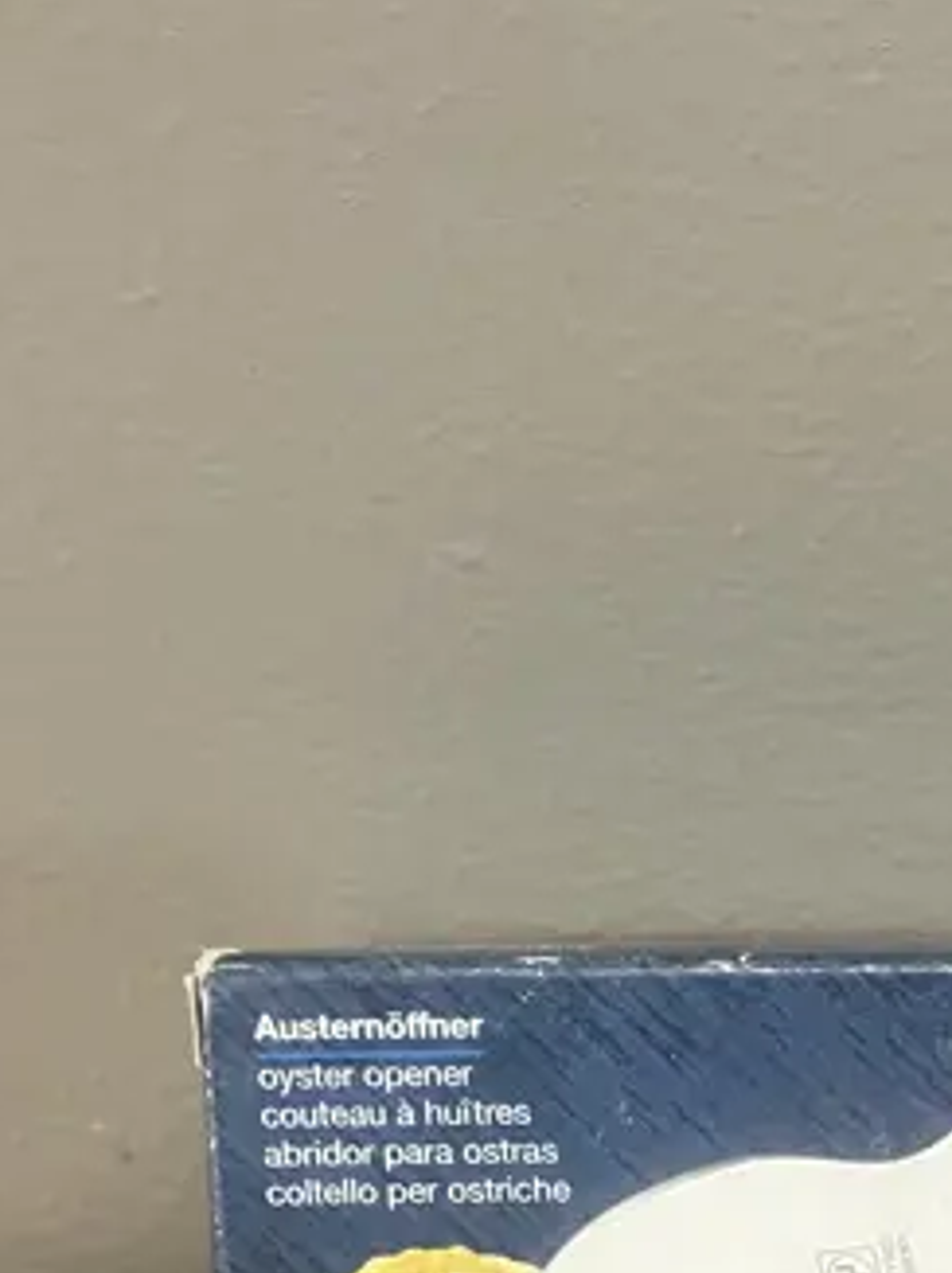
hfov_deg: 16.1
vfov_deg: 20.9
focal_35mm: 88
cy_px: 1492
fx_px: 3231
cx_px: 1167
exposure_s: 1/50
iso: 250
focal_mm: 3.99
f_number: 1.8
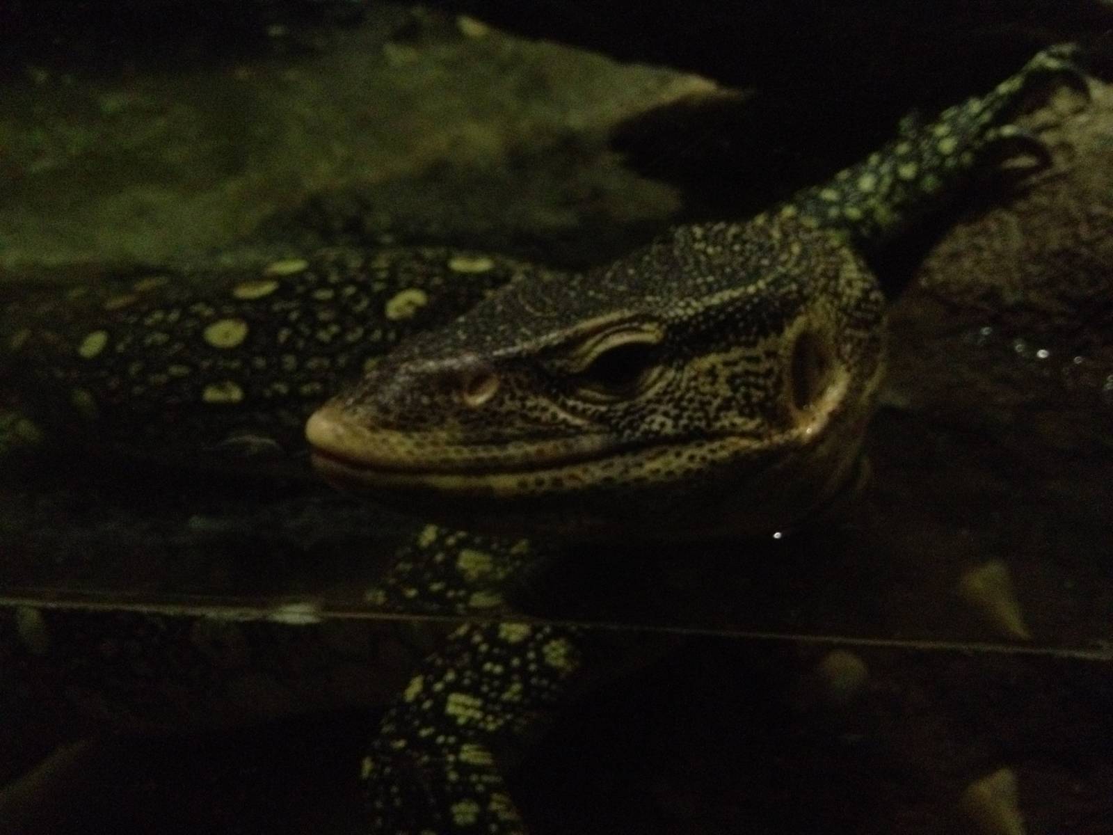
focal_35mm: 35
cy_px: 418
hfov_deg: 52.6
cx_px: 556
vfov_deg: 40.7
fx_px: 1125
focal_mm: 4.28
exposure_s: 1/15
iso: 800
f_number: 2.4
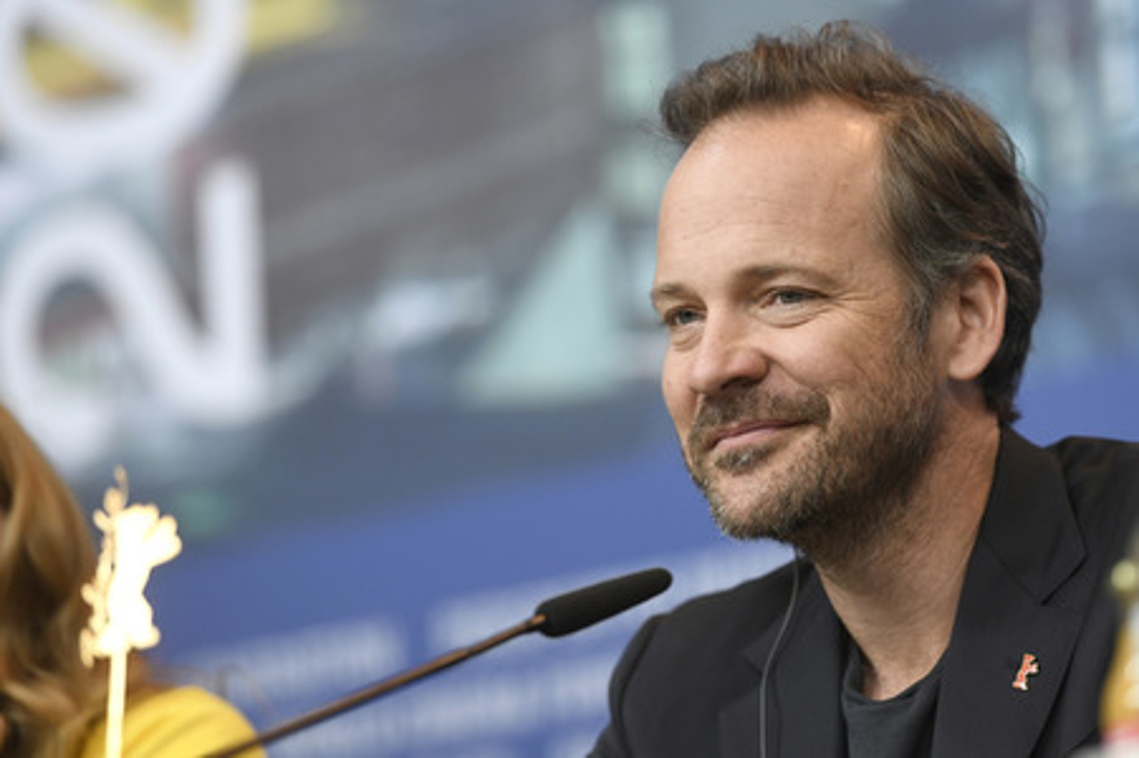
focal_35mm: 170
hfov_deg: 12.1
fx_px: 5375
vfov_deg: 8.1
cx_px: 570
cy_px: 379
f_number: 3.2
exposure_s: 1/320
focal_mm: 170
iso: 1250
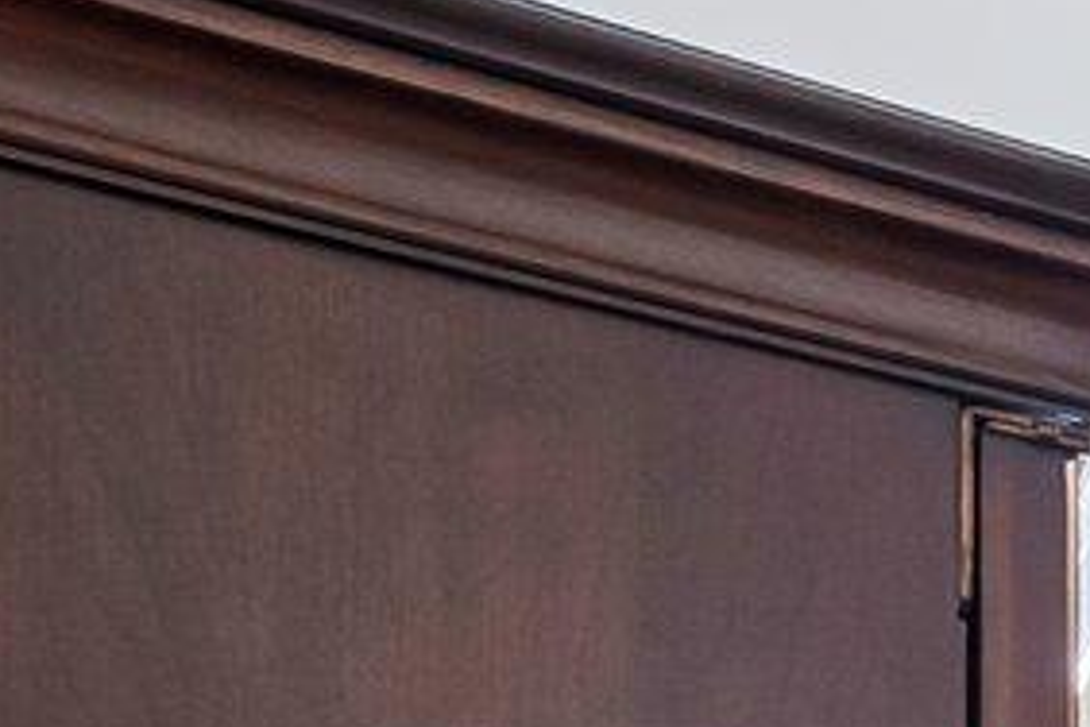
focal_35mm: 109
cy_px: 1997
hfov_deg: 9.9
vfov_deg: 10.1
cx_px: 3726
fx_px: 3300
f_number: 8
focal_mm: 10
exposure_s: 1/2
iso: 250
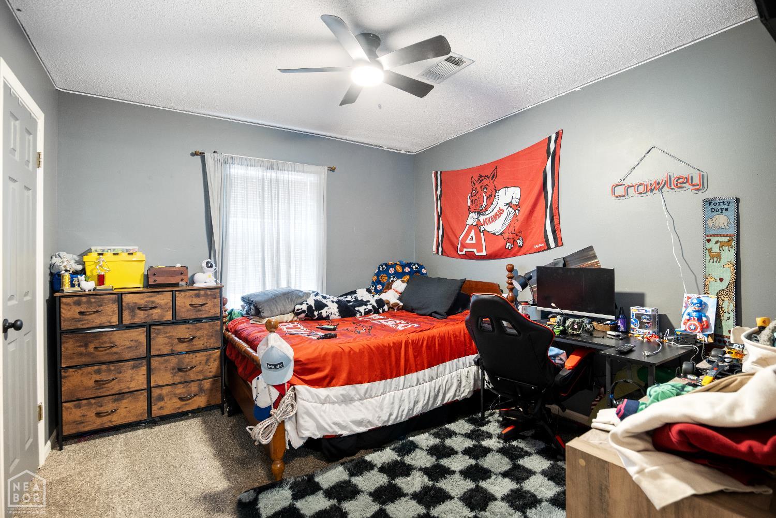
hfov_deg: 96.7
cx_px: 388
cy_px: 259
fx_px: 345
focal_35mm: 16
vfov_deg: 73.7
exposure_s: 1/25
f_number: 5.6
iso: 1600
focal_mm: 16
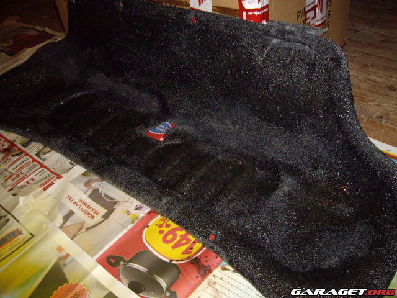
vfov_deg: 37.7
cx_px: 198
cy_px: 149
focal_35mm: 38
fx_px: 436
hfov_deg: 49.0
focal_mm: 6.2
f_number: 2.7
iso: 400
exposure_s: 1/40
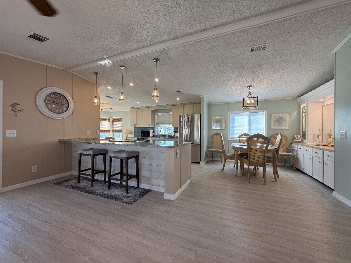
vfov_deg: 85.6
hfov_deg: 102.1
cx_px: 176
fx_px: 142
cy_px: 132
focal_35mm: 14
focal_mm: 2.22
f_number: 2.2
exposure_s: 1/120
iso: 80
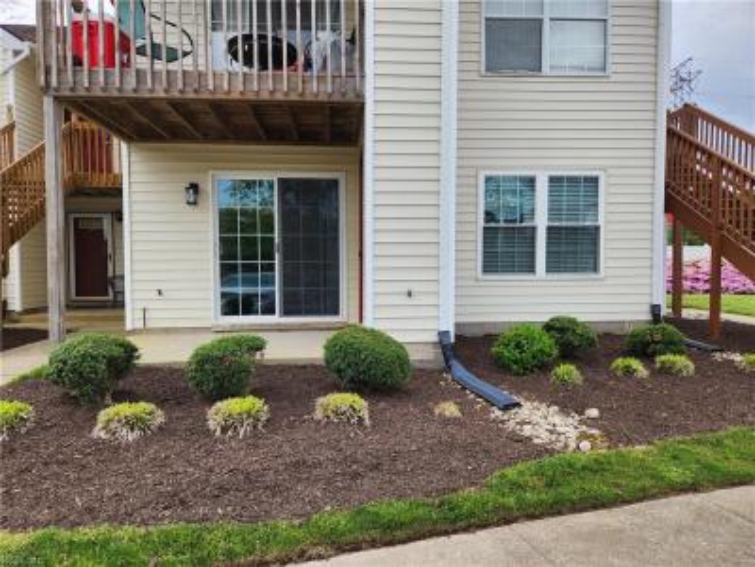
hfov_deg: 73.9
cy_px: 284
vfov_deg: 58.9
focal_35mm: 23
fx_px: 502
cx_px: 378
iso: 20
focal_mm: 5.4
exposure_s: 1/611
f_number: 1.8
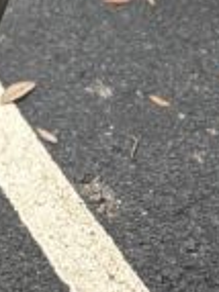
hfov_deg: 7.5
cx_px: -276
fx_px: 1571
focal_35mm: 186
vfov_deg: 8.3
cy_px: -688
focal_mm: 5.96
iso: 50
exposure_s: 1/552
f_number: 1.6
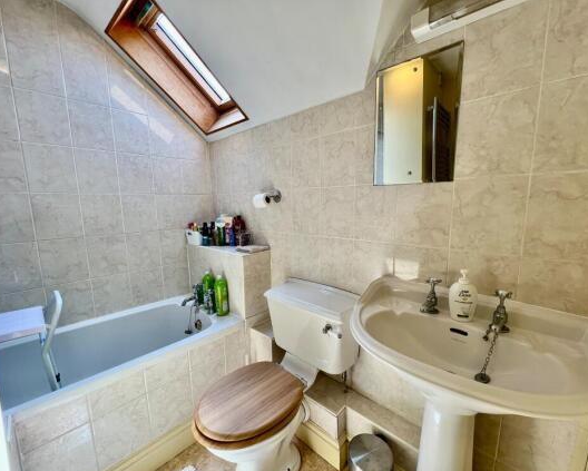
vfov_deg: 88.0
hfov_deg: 100.7
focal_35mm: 14
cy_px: 242
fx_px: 244
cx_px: 295
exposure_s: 1/111
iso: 32
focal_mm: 1.57
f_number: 1.8
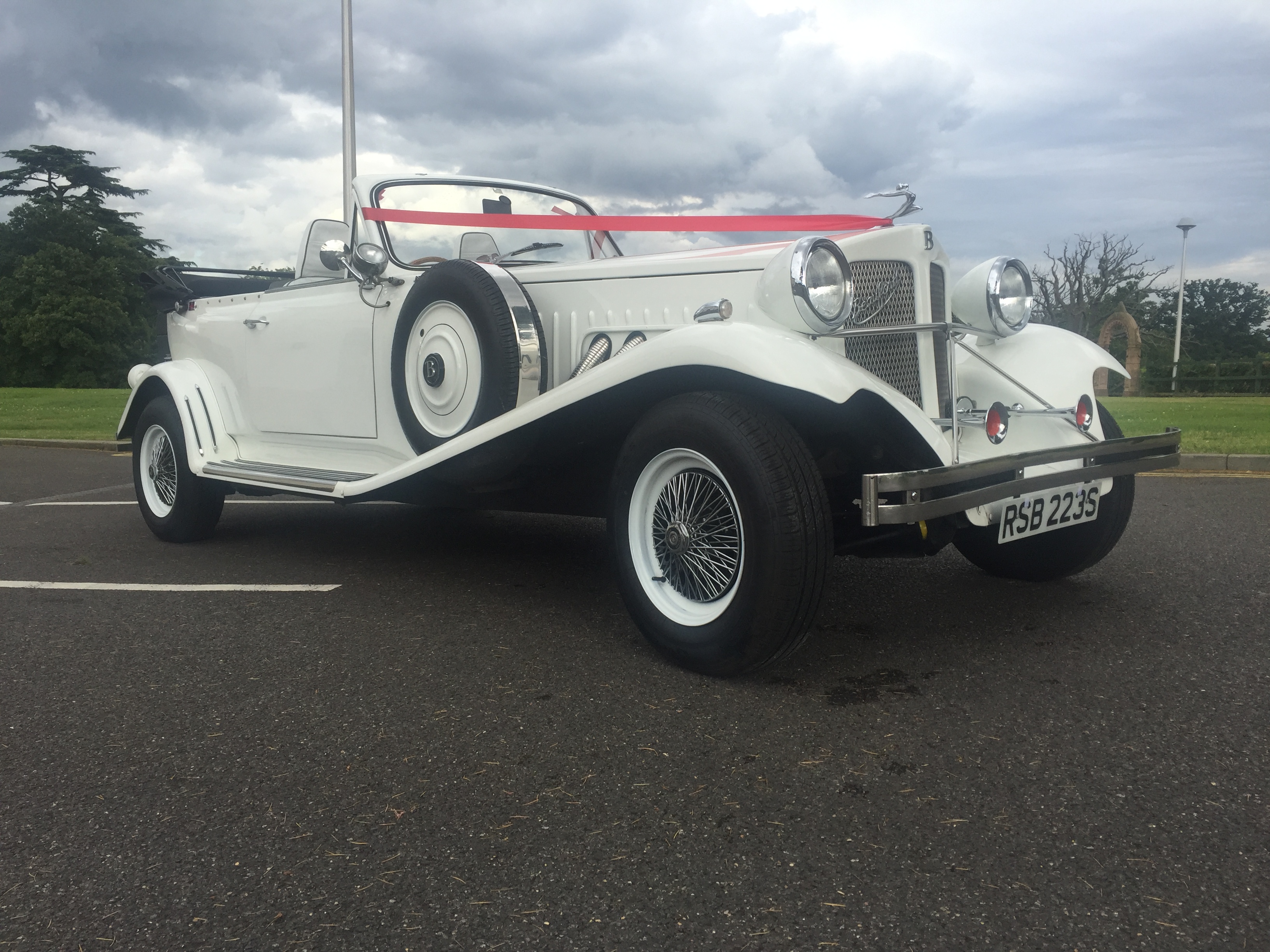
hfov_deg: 61.7
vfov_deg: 48.2
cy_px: 476
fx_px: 1064
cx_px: 635
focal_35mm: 29
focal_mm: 4.15
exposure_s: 1/964
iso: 32
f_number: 2.2
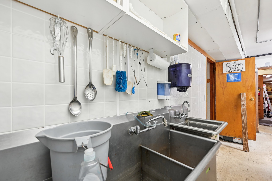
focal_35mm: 14
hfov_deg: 104.3
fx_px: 106
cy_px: 90
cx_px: 136
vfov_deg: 81.2
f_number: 8
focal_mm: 14
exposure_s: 1/5
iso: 400
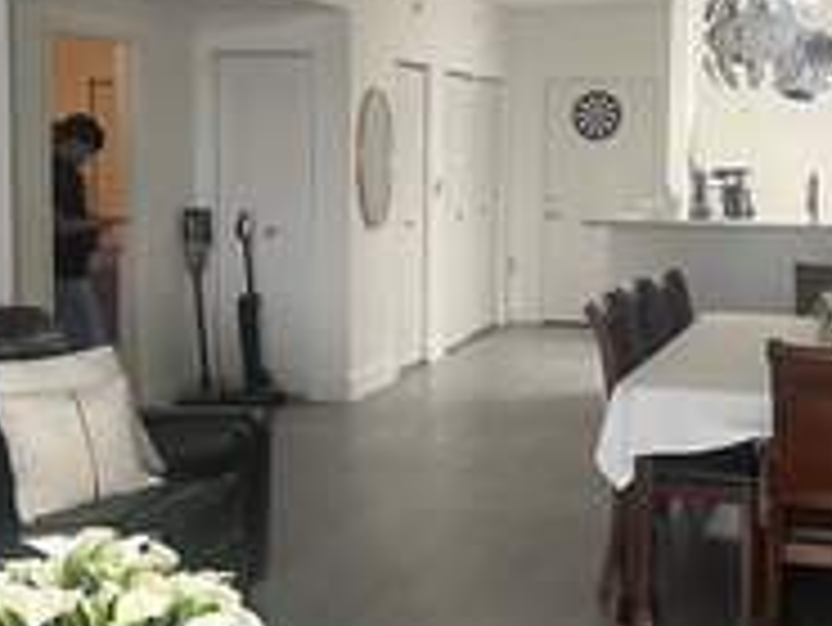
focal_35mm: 60
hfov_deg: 32.1
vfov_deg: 24.4
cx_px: 461
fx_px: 1443
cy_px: 257
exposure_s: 1/60
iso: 200
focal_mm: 5.7
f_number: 1.5
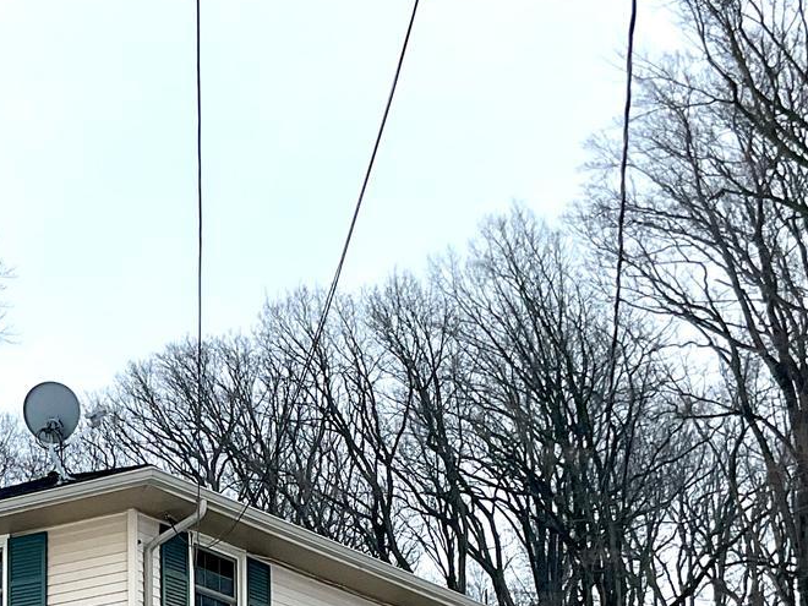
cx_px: 83
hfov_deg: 21.3
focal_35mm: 90
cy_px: 747
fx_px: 2101
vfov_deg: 15.7
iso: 16
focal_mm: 3
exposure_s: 1/627
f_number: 1.8
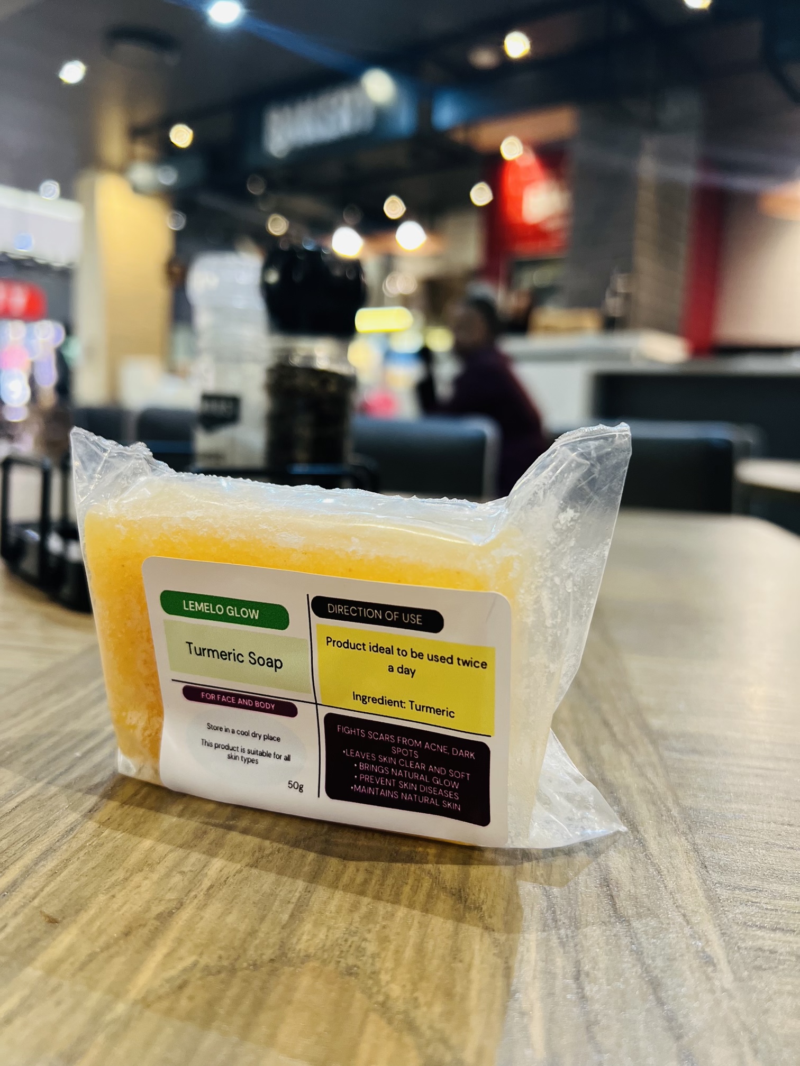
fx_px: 801
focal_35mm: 26
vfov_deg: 67.3
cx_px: 400
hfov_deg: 53.1
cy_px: 533
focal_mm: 5.7
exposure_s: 1/50
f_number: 1.5
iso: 250
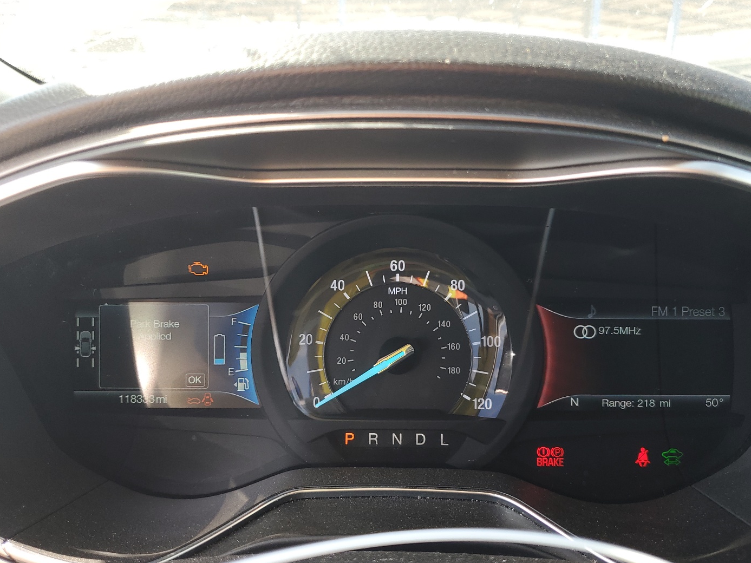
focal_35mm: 30
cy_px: 315
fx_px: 651
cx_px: 402
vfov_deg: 46.7
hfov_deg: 59.9
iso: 50
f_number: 1.5
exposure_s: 1/161
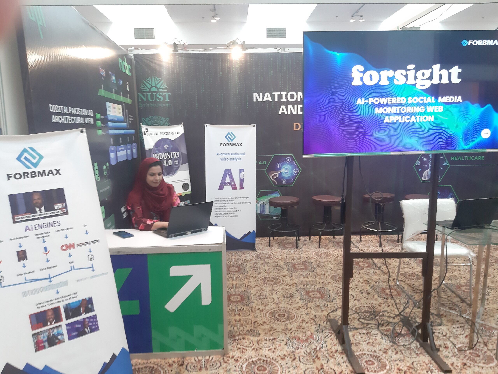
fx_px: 388
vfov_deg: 51.4
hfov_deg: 65.3
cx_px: 249
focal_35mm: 27
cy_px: 187
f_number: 1.7
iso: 320
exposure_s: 1/33
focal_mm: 3.93
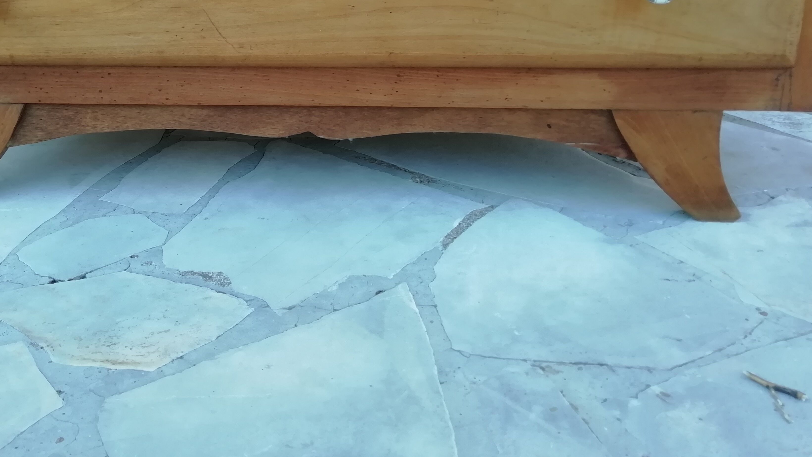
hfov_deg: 54.8
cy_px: 80
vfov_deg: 31.8
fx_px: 775
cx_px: 317
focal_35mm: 36
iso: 50
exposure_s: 1/127
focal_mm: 3.46
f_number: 2.2
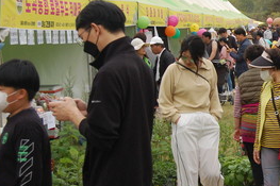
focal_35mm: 130
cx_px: 291
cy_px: 48
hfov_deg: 15.4
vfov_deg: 10.5
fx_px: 1010
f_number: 5.6
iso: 800
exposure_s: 1/1250
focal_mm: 38
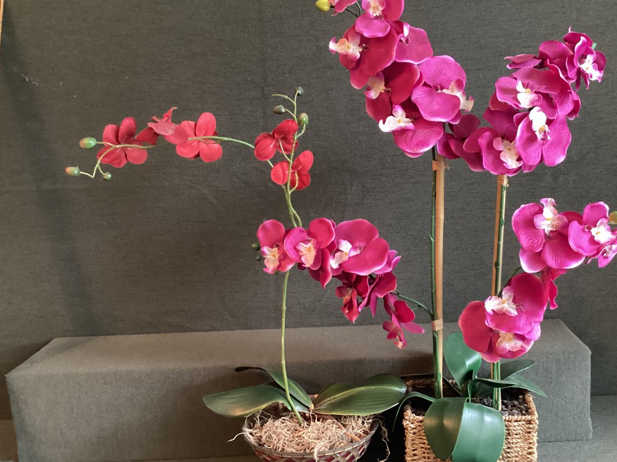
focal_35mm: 39
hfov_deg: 47.5
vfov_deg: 36.8
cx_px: 384
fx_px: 695
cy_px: 243
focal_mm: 3.3
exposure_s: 1/25
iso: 500
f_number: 2.4
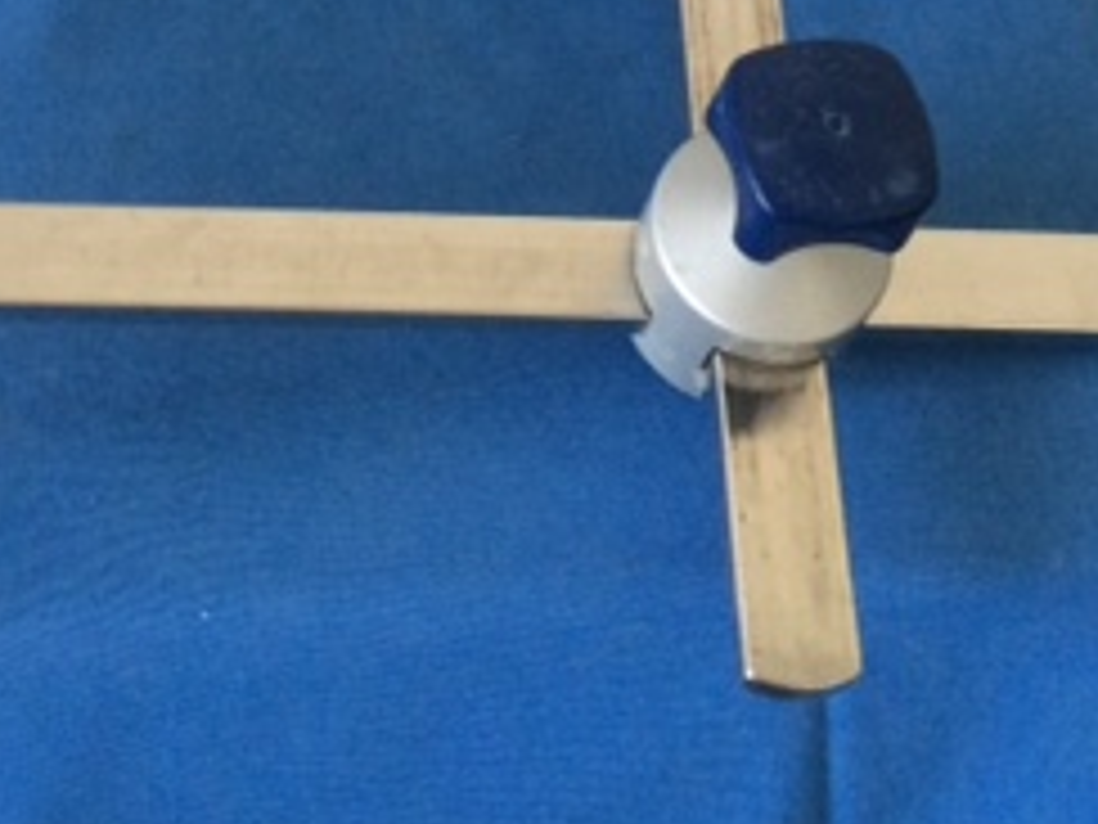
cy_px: -162
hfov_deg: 25.6
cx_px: 423
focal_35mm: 76
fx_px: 2411
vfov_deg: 18.4
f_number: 2.2
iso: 125
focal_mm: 4.15
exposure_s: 1/30
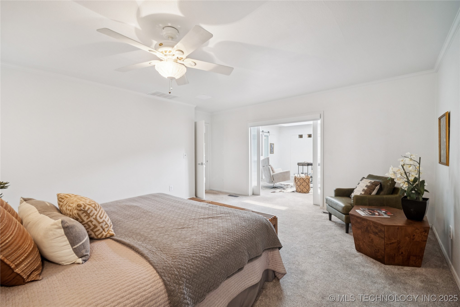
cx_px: 230
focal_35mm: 14
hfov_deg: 104.3
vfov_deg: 81.2
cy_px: 154
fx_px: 179
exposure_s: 1/10
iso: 640
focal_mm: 14
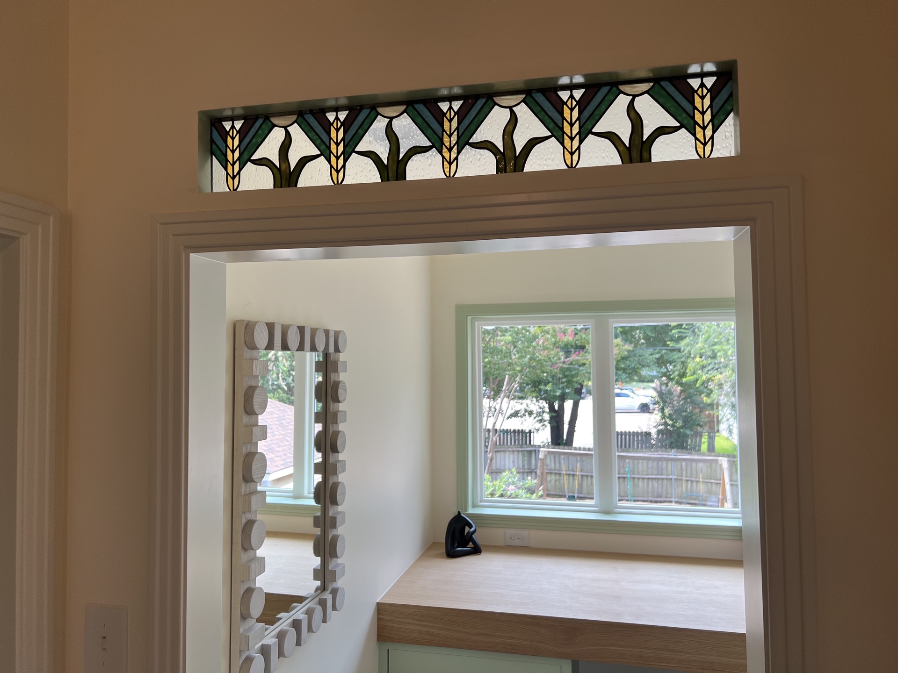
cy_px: 336
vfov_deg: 53.1
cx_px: 449
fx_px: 674
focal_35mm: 26
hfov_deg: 67.3
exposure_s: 1/120
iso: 50
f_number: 1.5
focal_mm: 5.7
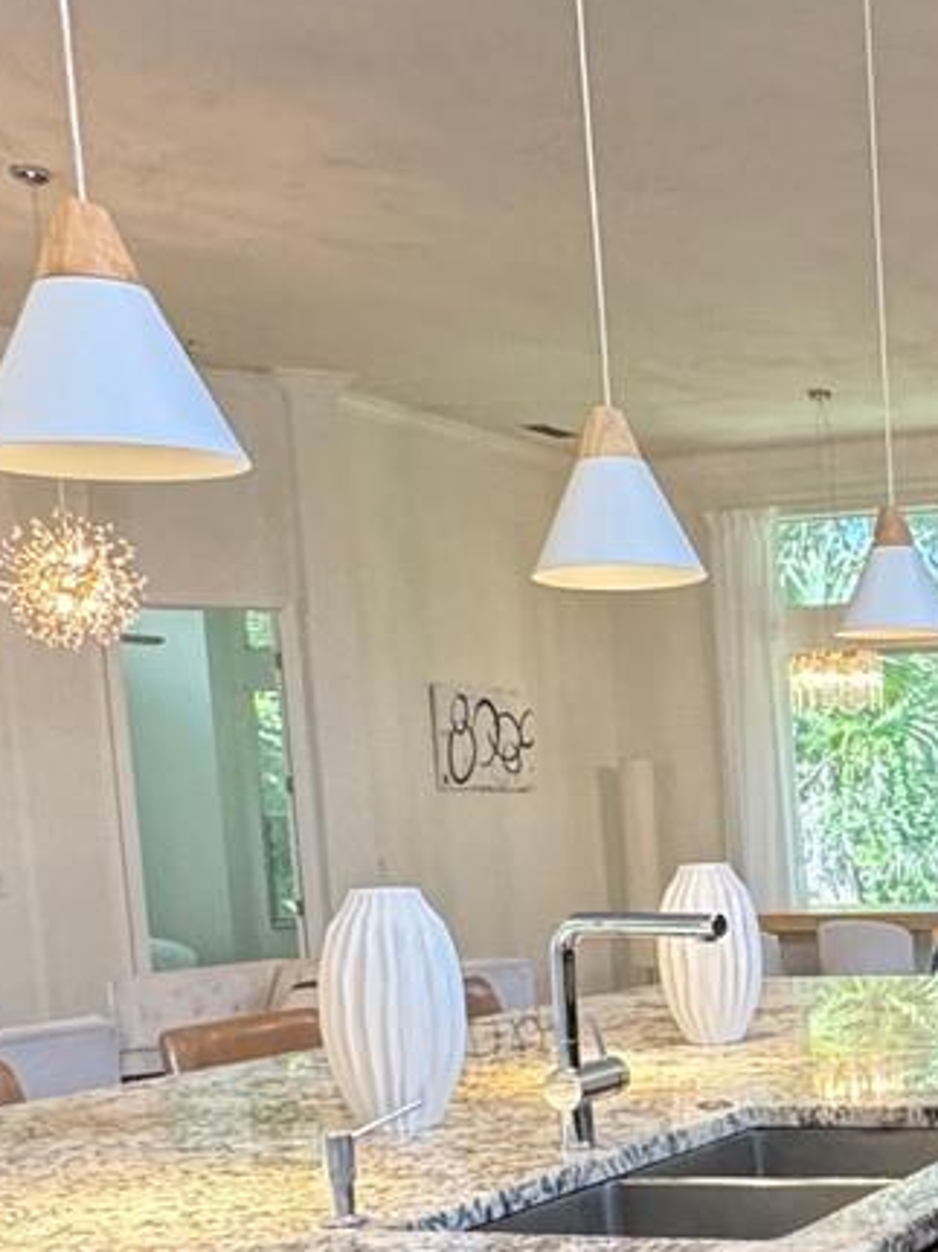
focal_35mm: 52
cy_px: 1028
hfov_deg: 24.5
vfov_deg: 35.5
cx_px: 1211
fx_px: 1880
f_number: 2.2
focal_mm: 2.22
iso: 320
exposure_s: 1/120
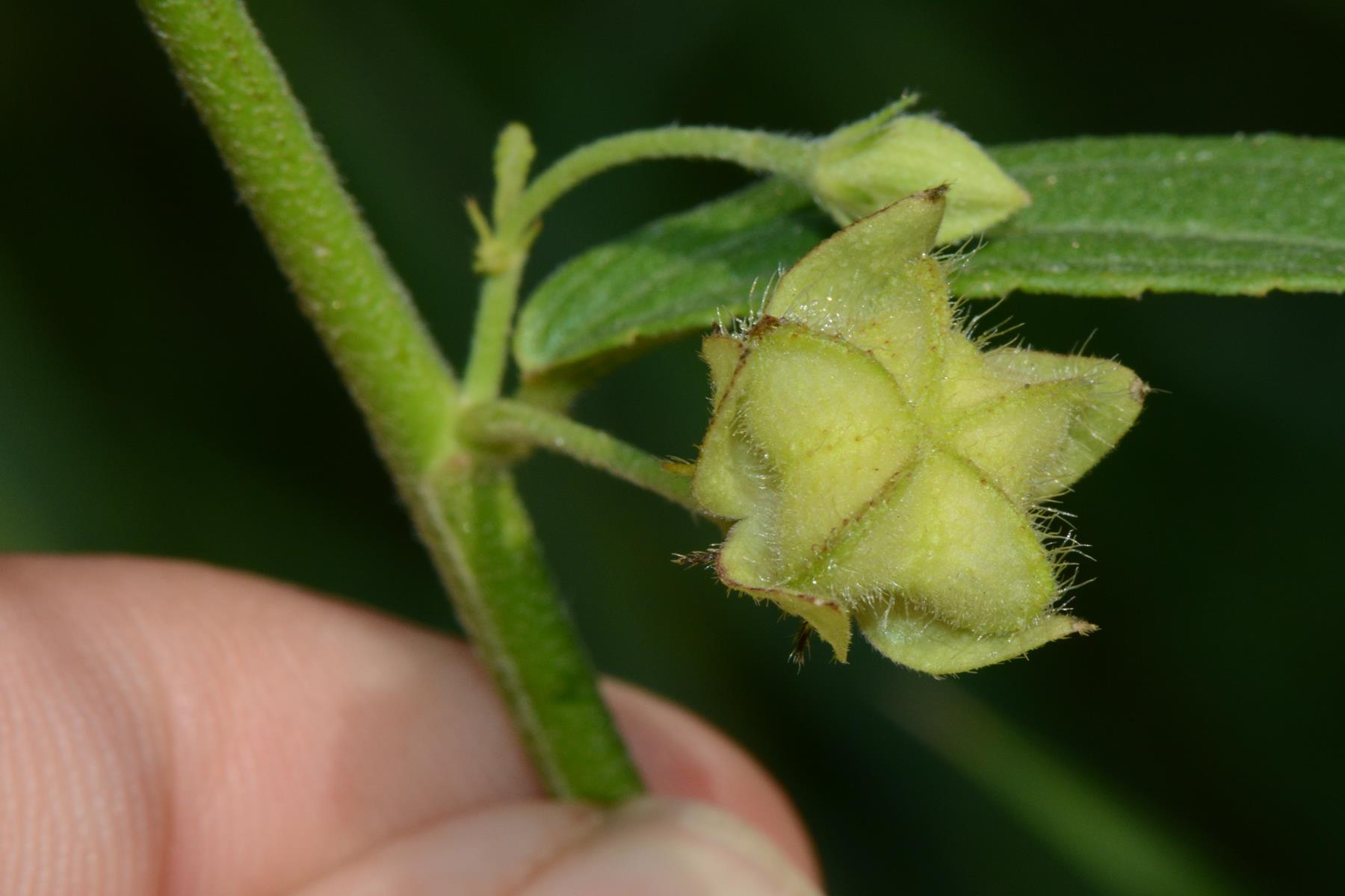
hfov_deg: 13.0
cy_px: 448
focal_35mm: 158
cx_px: 672
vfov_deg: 8.7
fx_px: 5884
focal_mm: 105
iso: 800
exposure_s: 1/200
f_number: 29
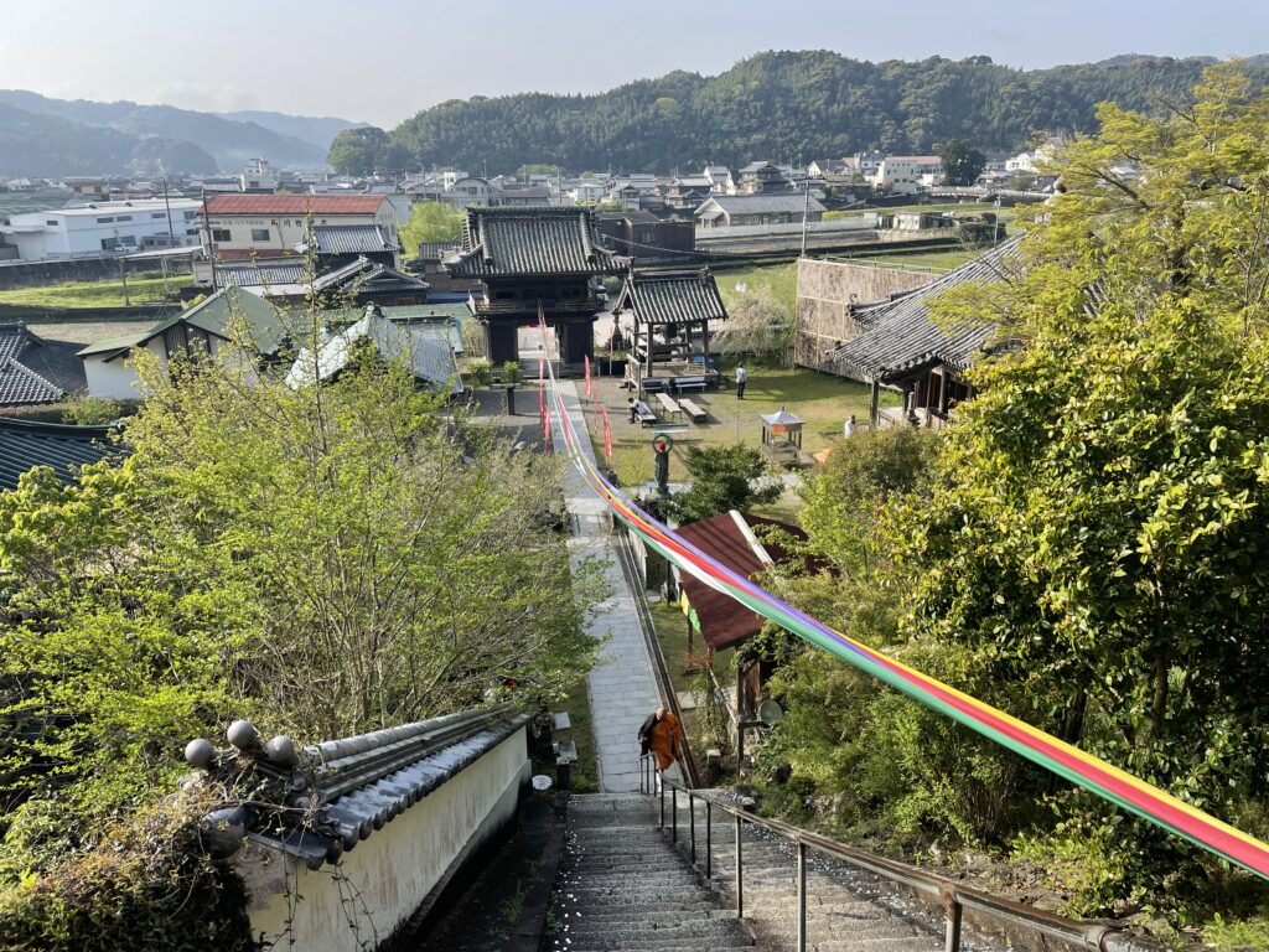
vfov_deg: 53.1
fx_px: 953
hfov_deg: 67.3
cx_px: 634
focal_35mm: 26
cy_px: 476
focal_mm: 4.2
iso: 32
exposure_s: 1/1642
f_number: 1.6
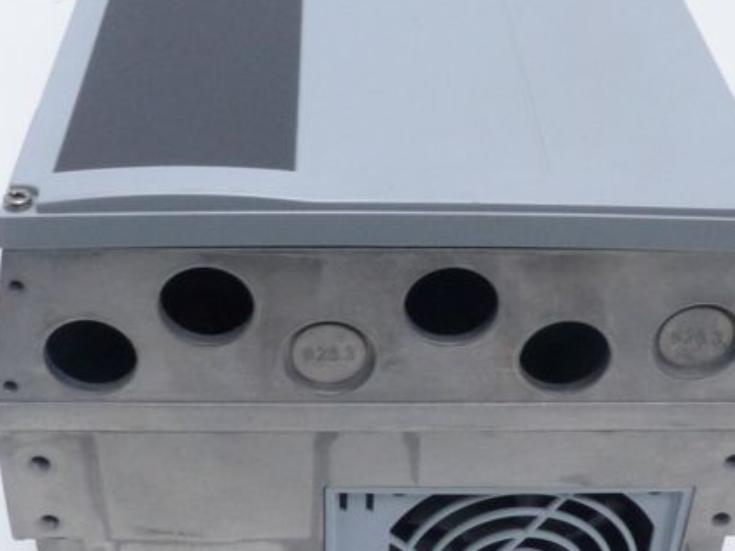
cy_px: 304
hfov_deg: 31.7
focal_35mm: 61
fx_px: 1295
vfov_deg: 24.0
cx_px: 382
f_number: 8
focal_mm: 5.8
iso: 400
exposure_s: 1/15
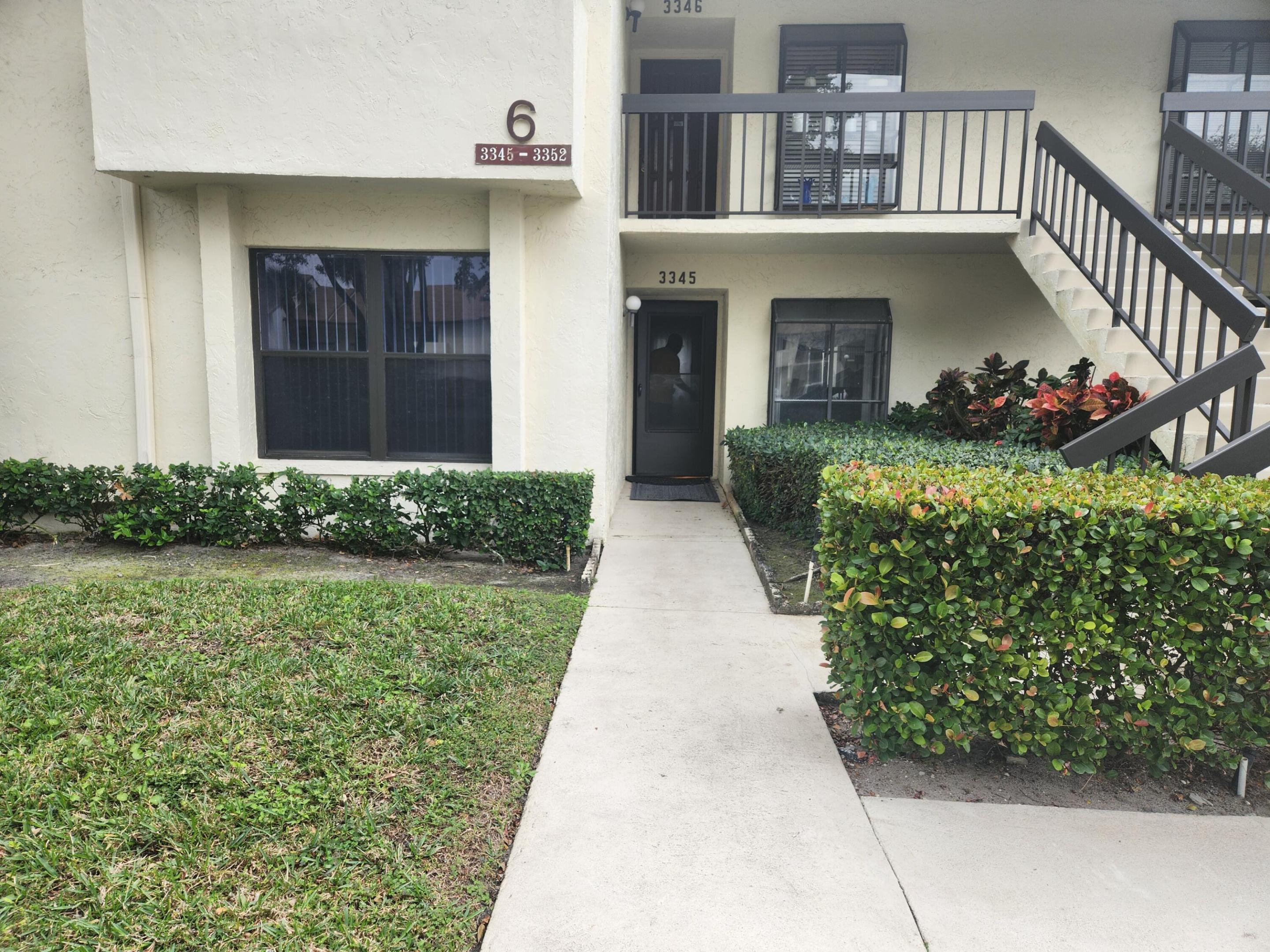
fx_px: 844
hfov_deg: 73.9
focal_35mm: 23
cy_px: 476
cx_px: 635
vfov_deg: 58.9
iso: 20
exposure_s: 1/407
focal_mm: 5.4
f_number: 1.8
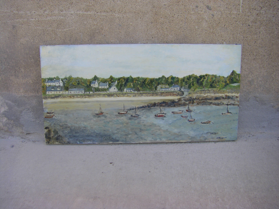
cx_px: 140
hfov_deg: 49.0
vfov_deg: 37.7
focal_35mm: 38
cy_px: 104
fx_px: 306
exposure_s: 1/100
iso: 64
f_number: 3.5
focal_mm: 6.3
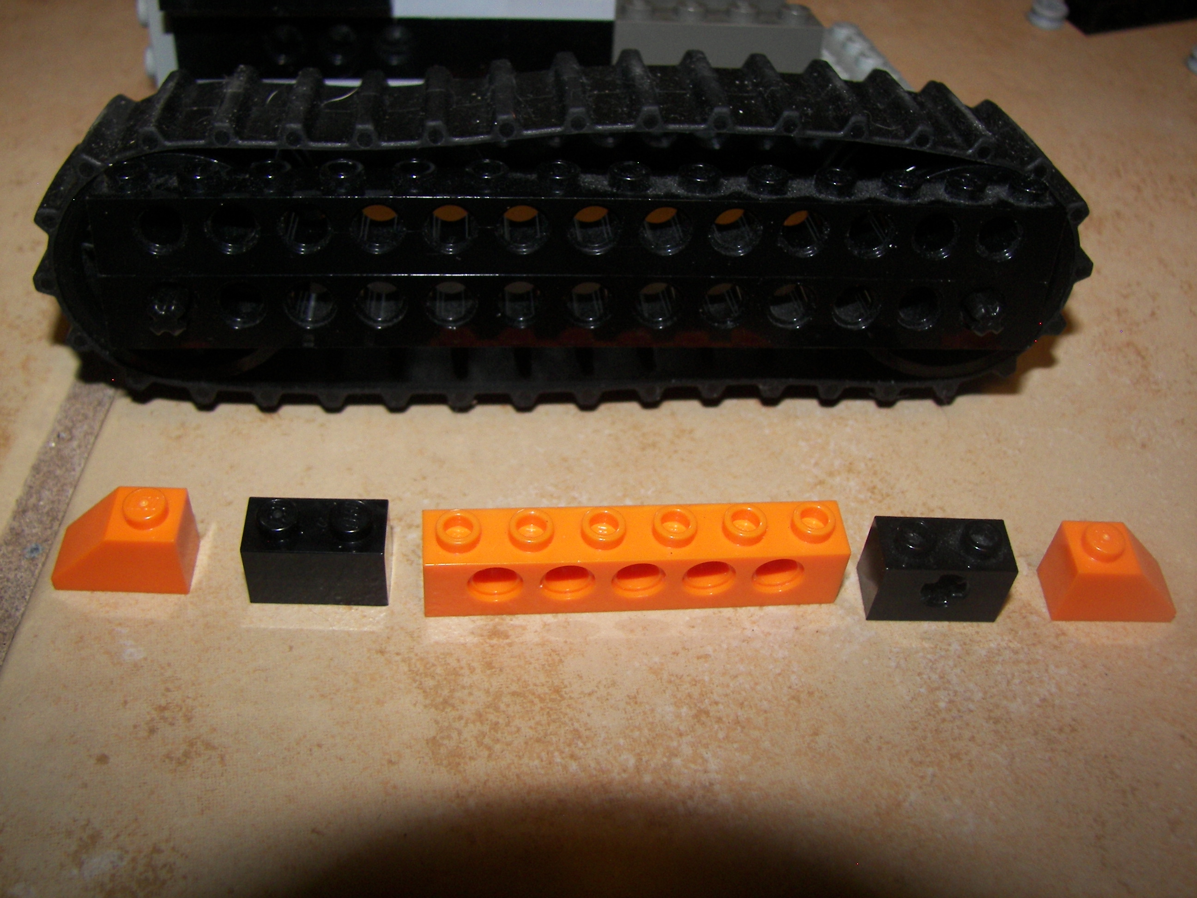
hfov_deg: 51.4
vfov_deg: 39.7
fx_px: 1245
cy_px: 449
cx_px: 598
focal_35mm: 36
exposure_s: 1/30
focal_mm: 6
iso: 100
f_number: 2.8
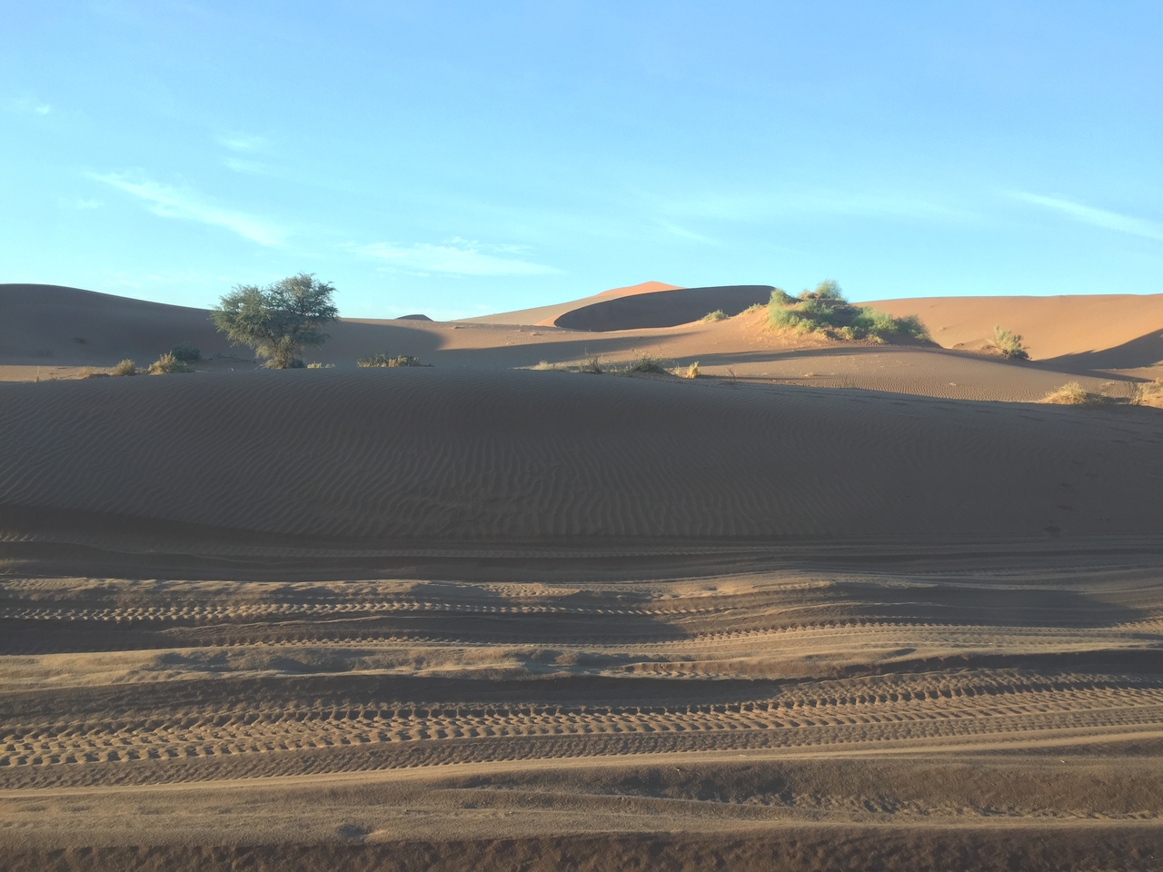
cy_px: 436
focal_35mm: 29
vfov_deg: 48.2
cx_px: 582
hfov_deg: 61.7
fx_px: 974
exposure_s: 1/50
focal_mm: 4.15
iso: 32
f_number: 2.2
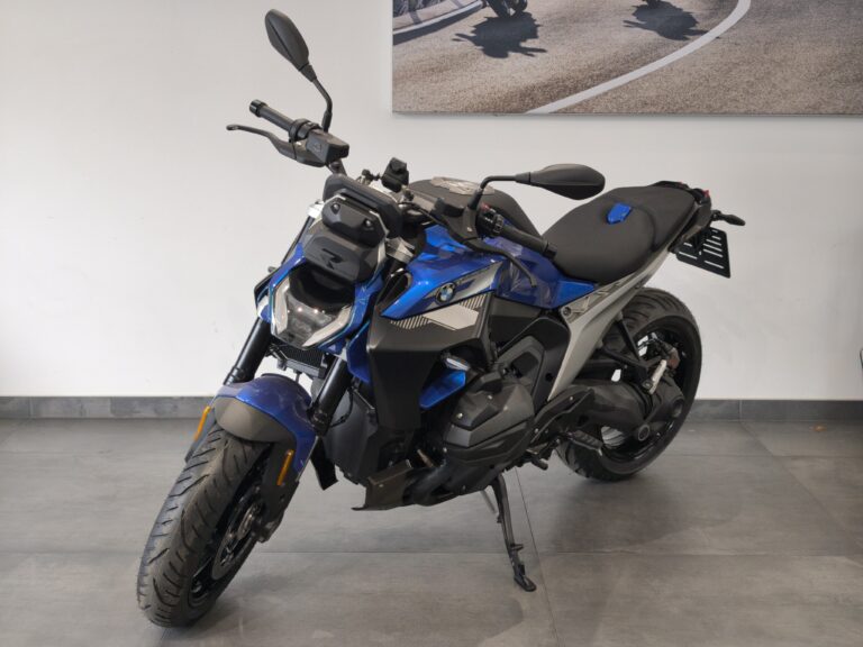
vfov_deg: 31.5
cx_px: 432
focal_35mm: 46
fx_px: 1147
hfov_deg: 41.2
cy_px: 324
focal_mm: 6.57
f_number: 1.6
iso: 100
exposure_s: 1/100
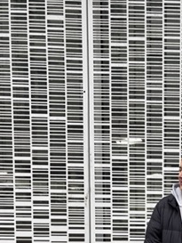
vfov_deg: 29.8
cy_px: 236
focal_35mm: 61
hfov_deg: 22.8
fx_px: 427
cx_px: 194
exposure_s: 1/183
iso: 40
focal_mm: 5.96
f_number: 1.6
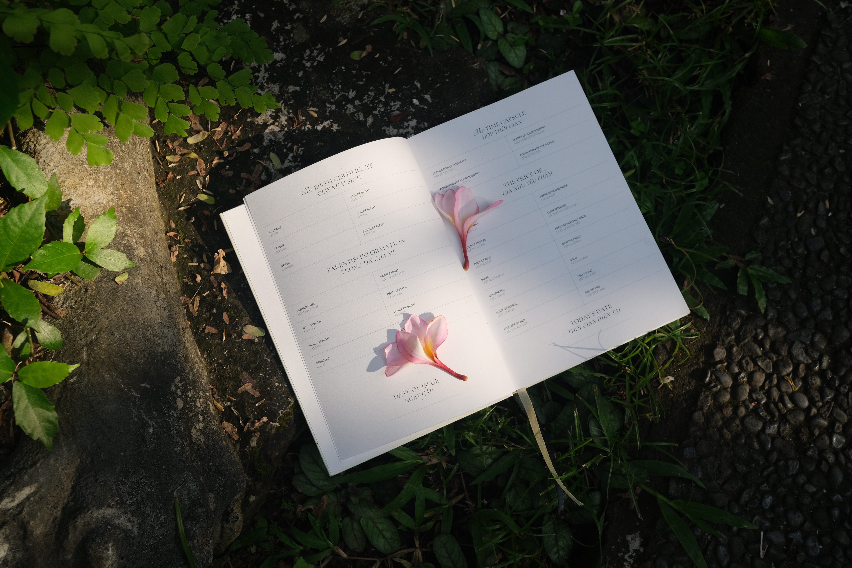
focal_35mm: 35
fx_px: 828
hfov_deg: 54.4
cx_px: 426
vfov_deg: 37.9
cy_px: 284
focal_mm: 23
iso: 320
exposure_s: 1/600
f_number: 5.6
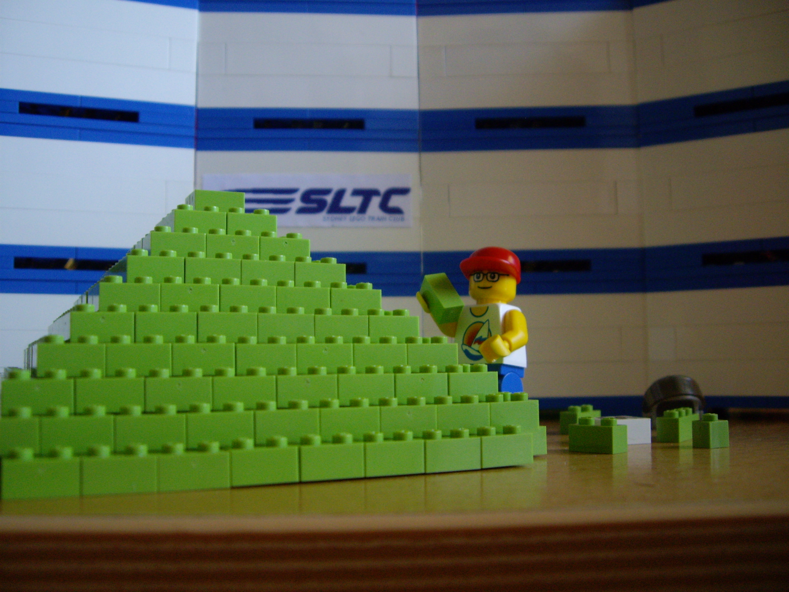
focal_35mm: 38
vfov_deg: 37.7
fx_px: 866
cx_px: 394
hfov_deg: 49.0
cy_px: 296
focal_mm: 6.2
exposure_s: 1/15
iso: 200
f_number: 2.7
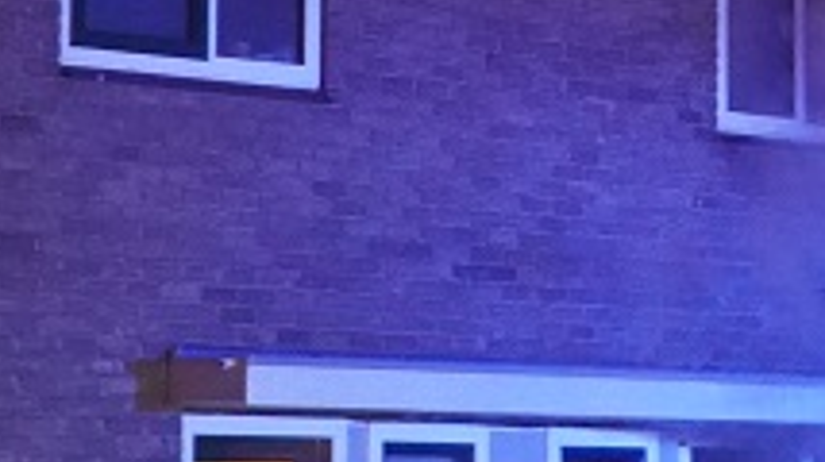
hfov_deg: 11.8
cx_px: 725
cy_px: -85
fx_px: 3957
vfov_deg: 6.6
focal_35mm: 181
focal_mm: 37
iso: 12800
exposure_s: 1/50
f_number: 4
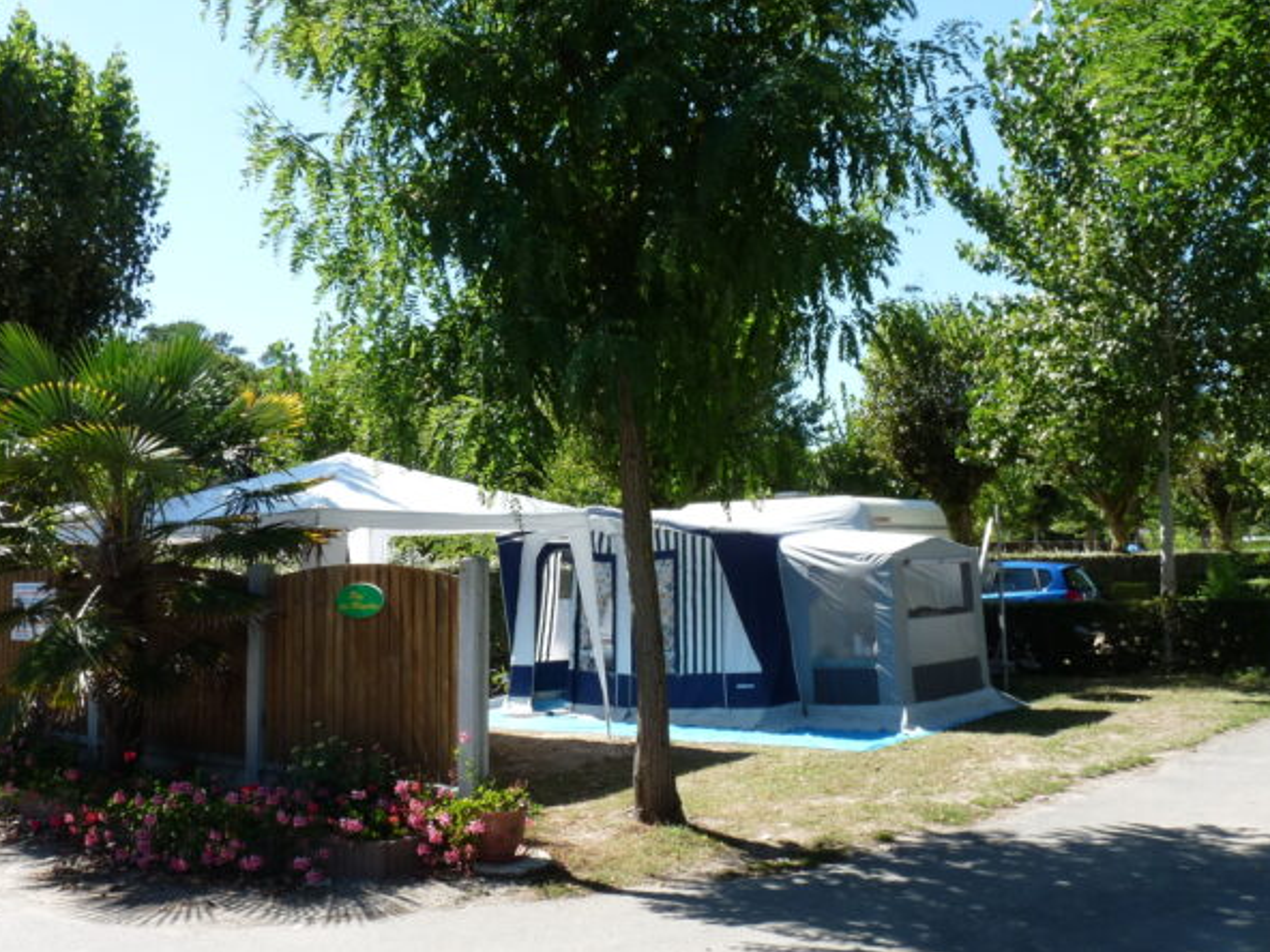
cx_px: 706
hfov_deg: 52.5
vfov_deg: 40.7
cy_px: 461
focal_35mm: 35
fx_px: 1284
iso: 100
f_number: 5.6
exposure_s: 1/200
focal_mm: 4.8
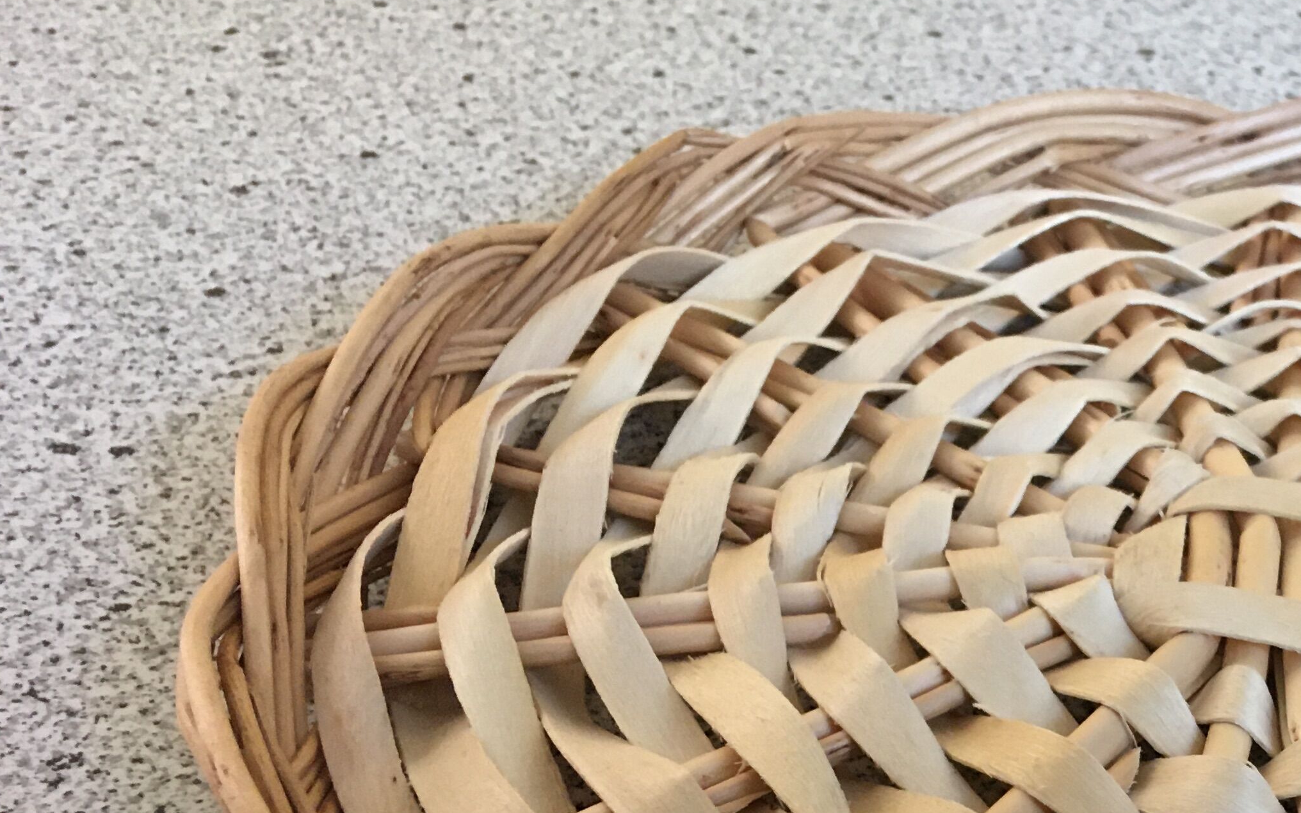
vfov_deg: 20.8
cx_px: 1288
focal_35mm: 61
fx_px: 2163
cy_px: 764
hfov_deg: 31.1
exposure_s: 1/33
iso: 160
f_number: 2.2
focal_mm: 4.15
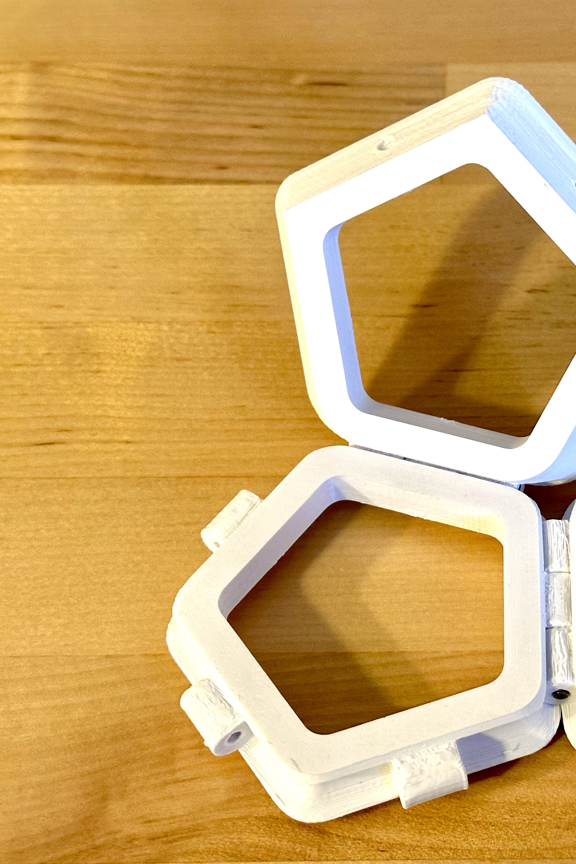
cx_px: 533
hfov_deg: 19.9
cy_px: 431
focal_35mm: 67
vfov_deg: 30.1
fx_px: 1608
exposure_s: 1/40
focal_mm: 6.86
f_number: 1.78
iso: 250
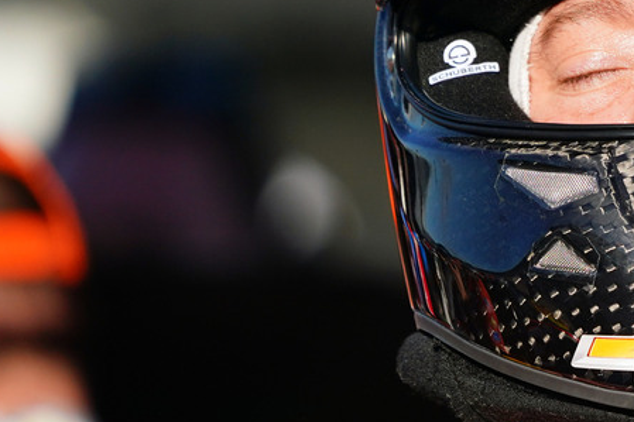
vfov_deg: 1.3
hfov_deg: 2.0
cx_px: 895
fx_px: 18572
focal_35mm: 1055
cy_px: 208
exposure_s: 1/2000
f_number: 5.6
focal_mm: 370
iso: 500
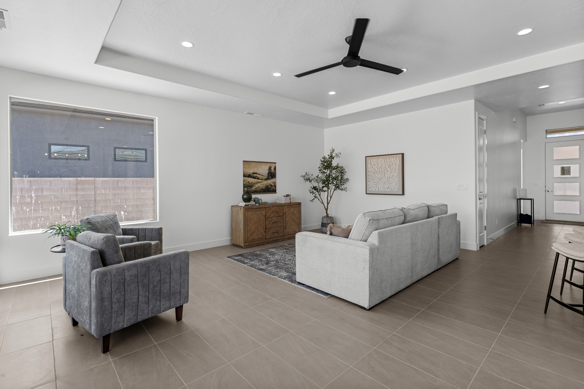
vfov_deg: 72.4
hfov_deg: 95.3
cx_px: 292
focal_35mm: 16
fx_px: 266
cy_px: 194
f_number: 5.6
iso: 800
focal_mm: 16.4
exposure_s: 1/80
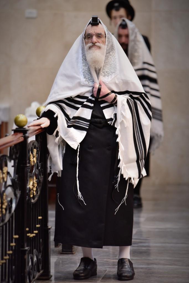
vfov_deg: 10.3
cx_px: 94
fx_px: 1574
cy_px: 142
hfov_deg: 6.9
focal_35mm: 200
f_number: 2.8
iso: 1250
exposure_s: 1/320
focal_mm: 200
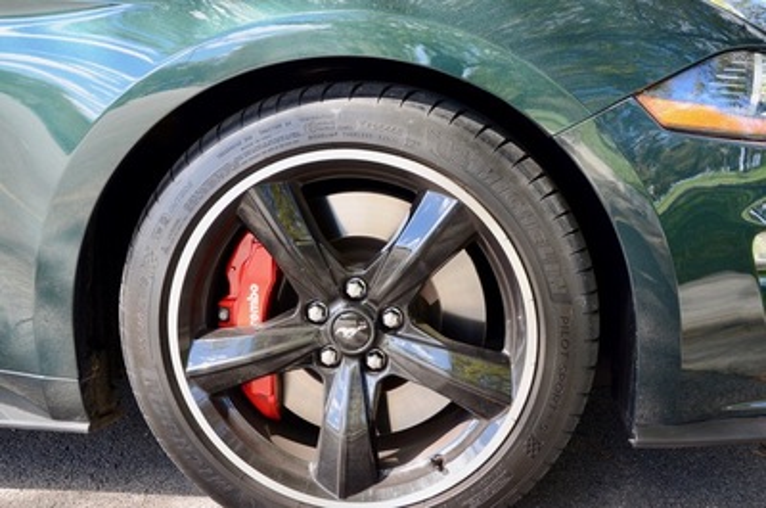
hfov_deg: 45.0
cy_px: 254
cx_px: 383
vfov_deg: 30.7
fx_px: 924
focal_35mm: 44
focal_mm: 29
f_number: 7.1
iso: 800
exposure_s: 1/200
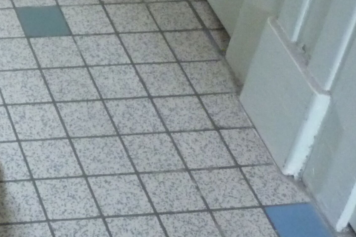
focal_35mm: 111
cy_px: -97
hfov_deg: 16.6
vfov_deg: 11.9
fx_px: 1098
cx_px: -188
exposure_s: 1/8
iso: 400
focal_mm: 5.5
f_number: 2.8
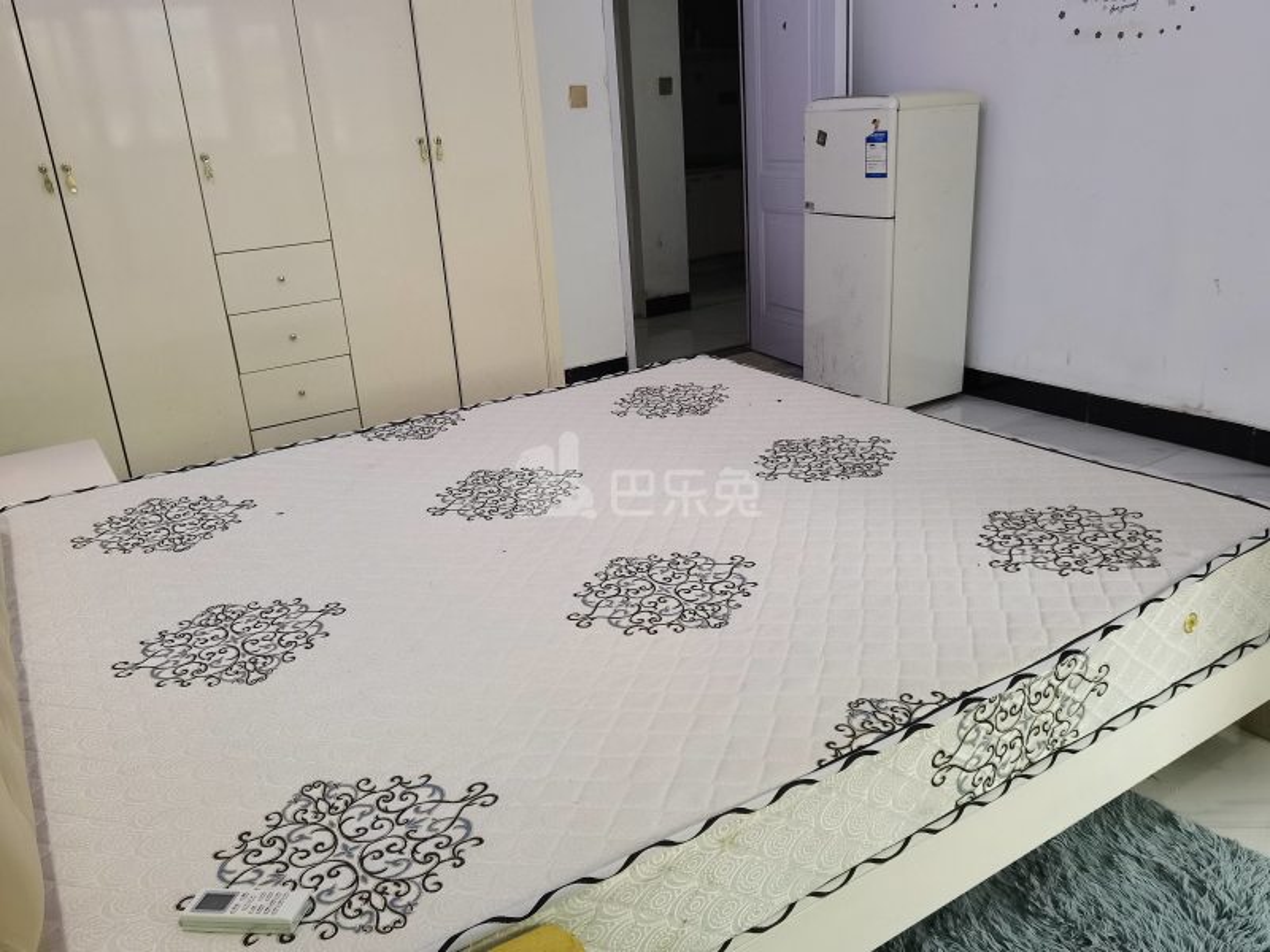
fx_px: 991
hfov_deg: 65.3
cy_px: 476
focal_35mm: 27
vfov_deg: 51.4
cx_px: 635
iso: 320
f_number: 1.9
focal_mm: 4.94
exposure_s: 1/50
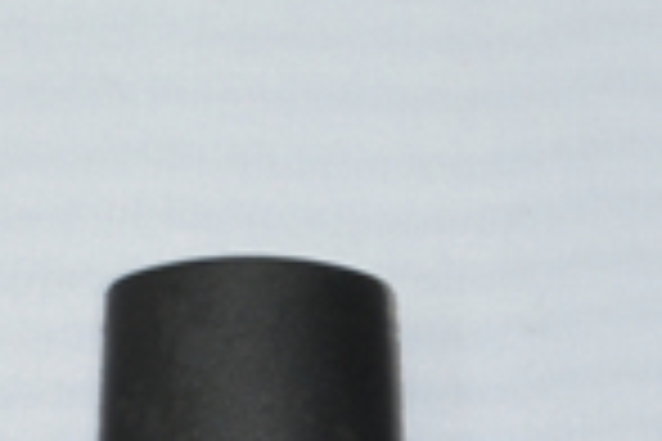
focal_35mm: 165
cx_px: 234
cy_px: 1102
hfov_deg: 12.4
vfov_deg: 7.7
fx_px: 3034
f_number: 10
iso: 400
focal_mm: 18
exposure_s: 1/8
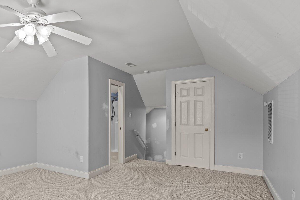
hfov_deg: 69.9
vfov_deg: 54.6
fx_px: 192
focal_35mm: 23
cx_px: 68
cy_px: 123
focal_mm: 14
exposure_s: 1/1.25
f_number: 9
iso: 400
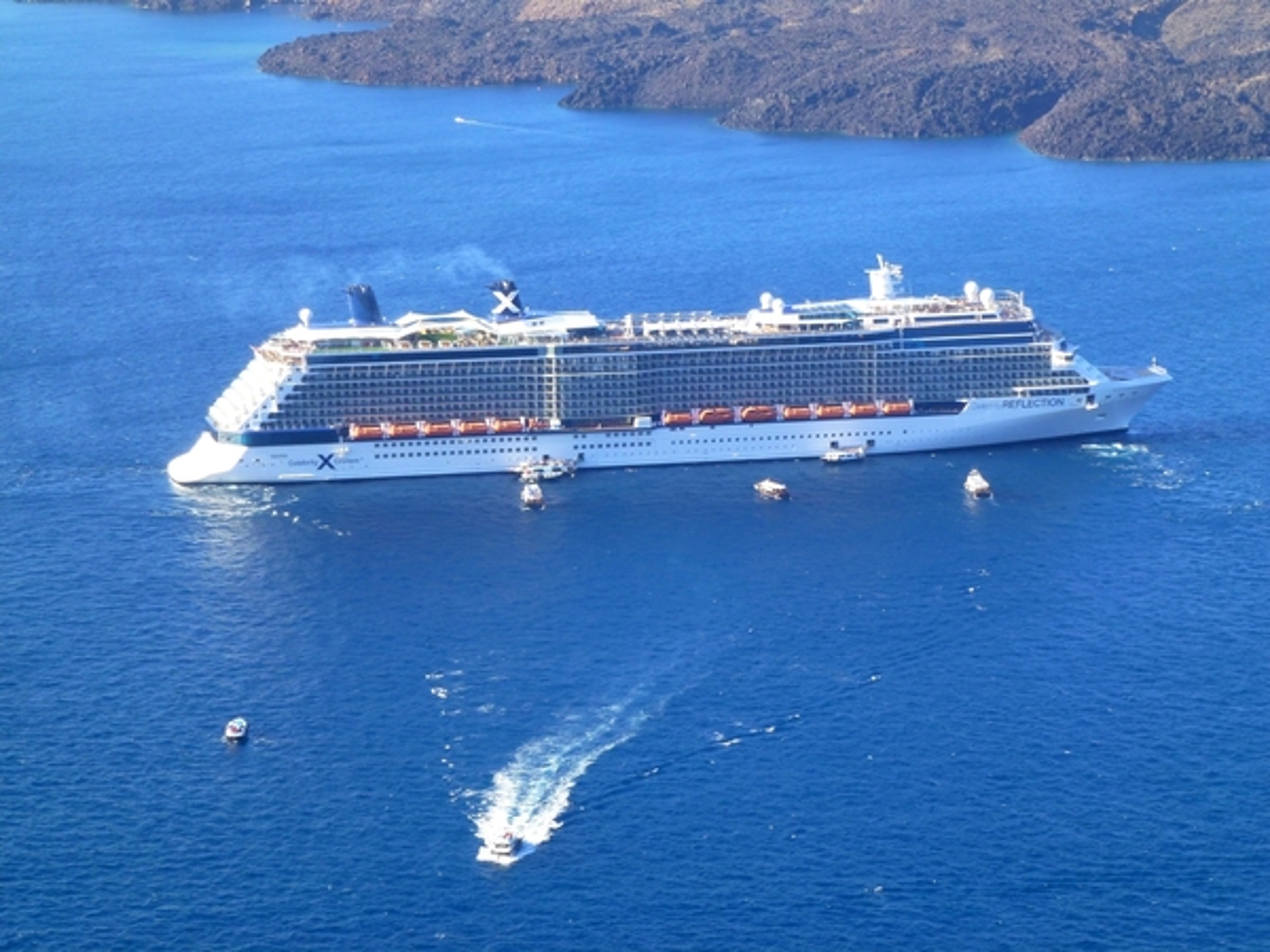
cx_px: 635
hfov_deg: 17.4
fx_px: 4146
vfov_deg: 13.1
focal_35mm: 113
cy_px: 476
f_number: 5.1
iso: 100
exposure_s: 1/200
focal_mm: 20.2
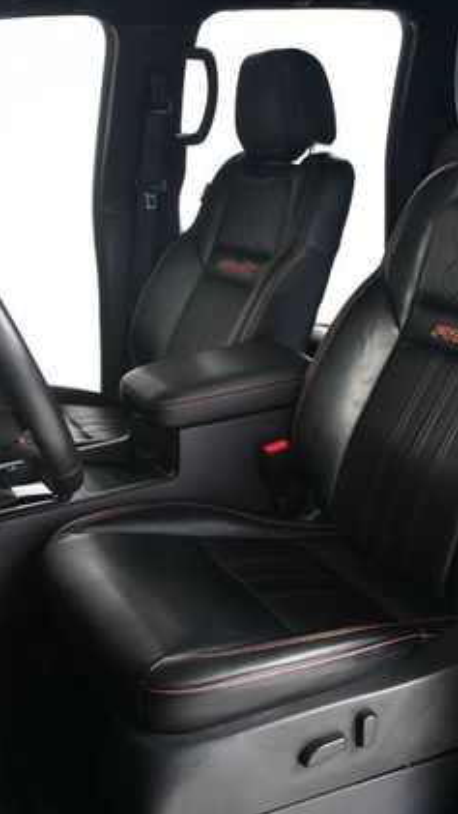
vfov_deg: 47.3
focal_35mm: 43
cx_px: 274
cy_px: 406
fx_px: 928
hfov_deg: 27.7
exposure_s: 1/160
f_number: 5
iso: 100
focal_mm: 18
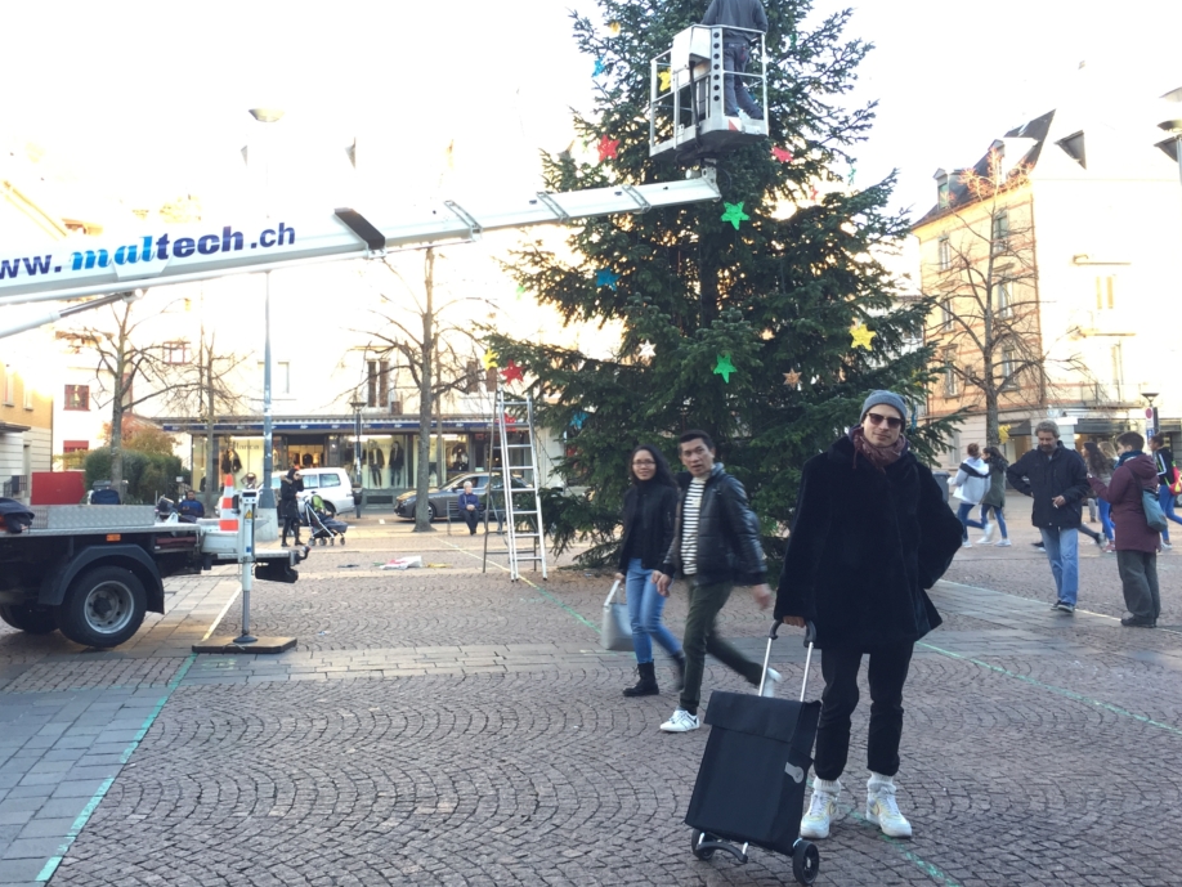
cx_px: 484
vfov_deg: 39.5
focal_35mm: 36
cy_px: 359
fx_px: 1230
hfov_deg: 51.1
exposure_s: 1/50
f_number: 2.2
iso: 32
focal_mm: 4.15
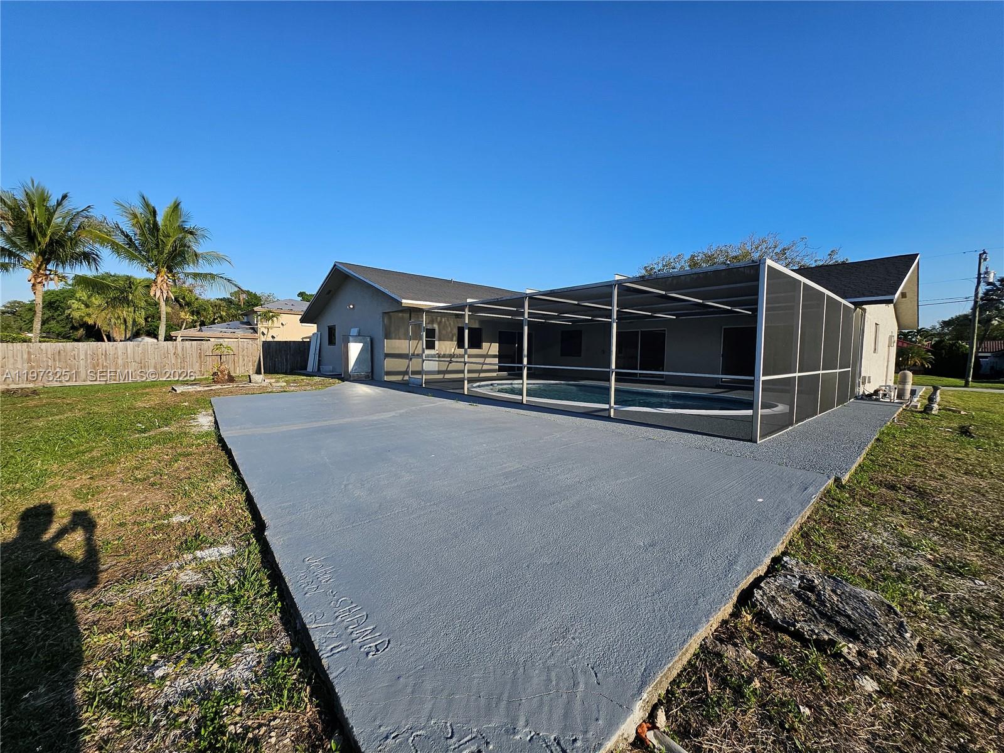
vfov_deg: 89.9
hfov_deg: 106.2
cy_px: 376
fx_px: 377
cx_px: 502
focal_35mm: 13
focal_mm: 1.74
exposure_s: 1/984
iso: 32
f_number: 2.2
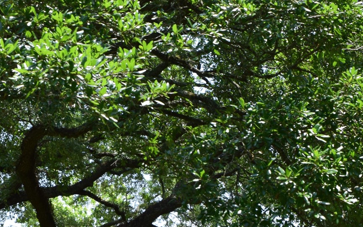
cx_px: 113
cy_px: 257
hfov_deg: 29.5
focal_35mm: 69
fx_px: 683
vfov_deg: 18.1
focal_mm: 18
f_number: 10
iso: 400
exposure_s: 1/250
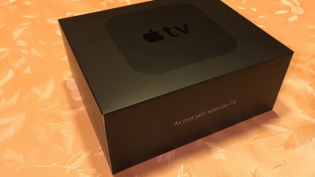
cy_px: 81
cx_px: 165
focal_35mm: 34
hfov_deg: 58.0
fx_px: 284
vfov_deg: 34.6
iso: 200
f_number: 2.2
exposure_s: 1/25
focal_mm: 4.15
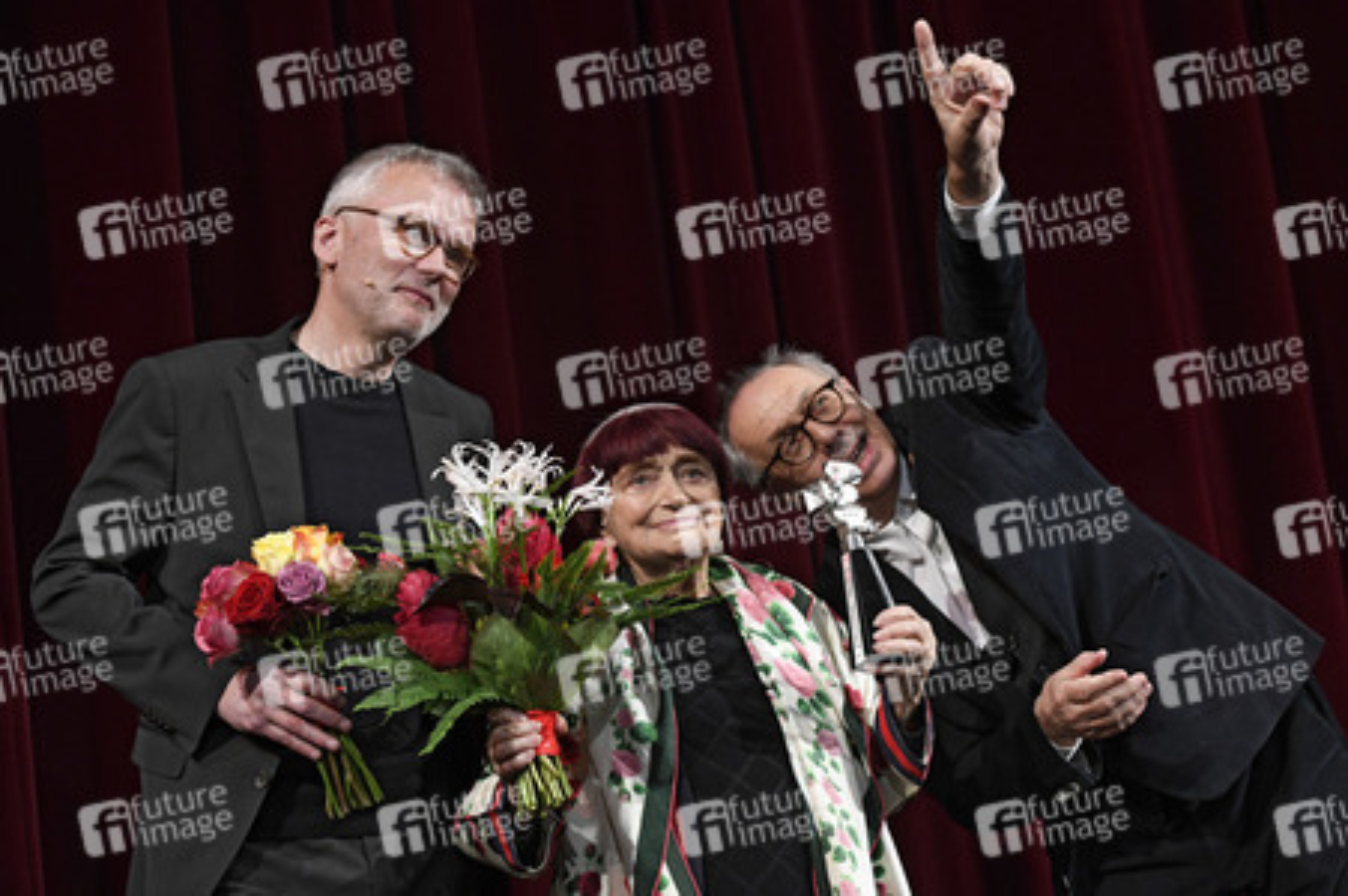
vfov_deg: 19.4
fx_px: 2619
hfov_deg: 28.9
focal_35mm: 70
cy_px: 448
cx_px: 674
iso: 3200
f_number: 5
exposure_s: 1/320
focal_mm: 70
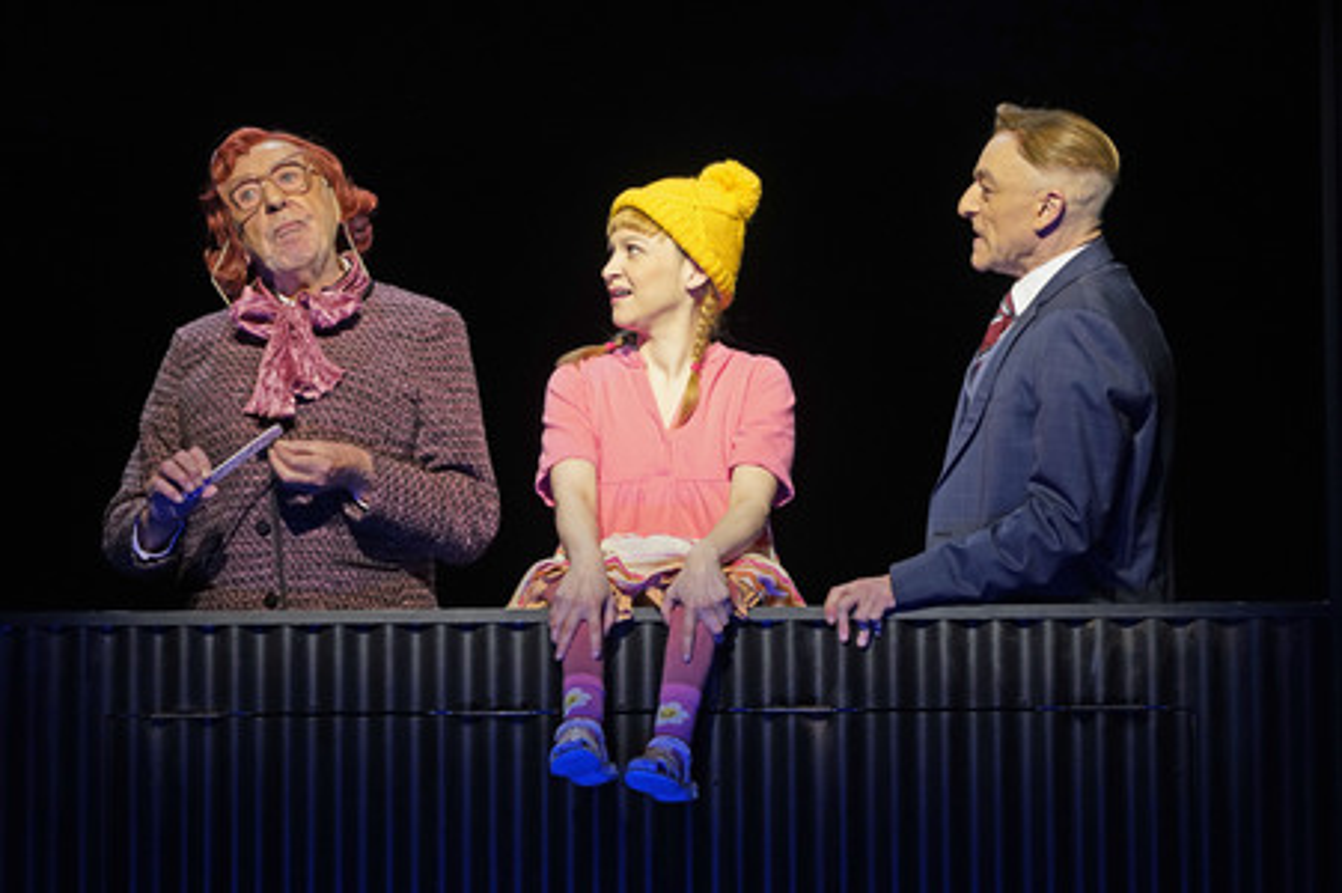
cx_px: 671
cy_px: 446
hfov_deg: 12.8
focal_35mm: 161
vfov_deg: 8.5
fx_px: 5997
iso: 2000
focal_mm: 161
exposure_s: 1/250
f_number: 5.6
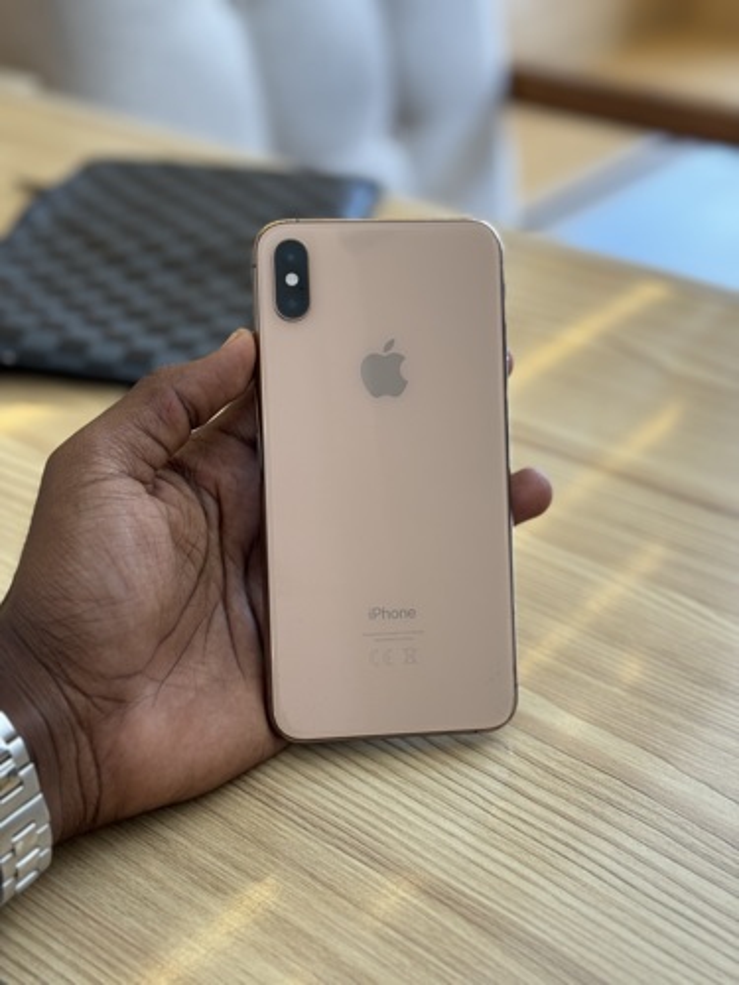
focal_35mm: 48
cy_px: 492
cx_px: 370
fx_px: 1366
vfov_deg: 39.7
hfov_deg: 30.3
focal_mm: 6.76
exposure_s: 1/100
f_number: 1.78
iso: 50
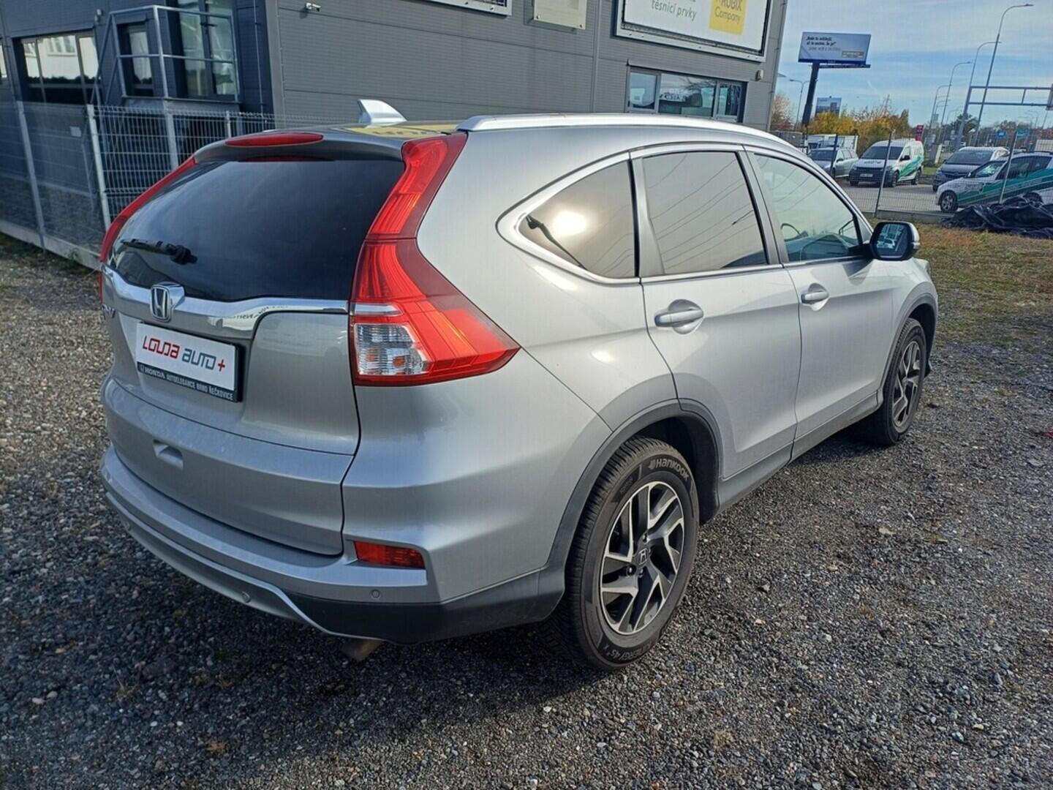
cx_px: 526
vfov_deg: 54.9
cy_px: 395
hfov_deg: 69.4
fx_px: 760
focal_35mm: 25
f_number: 1.8
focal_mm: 4.65
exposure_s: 1/1024
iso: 50
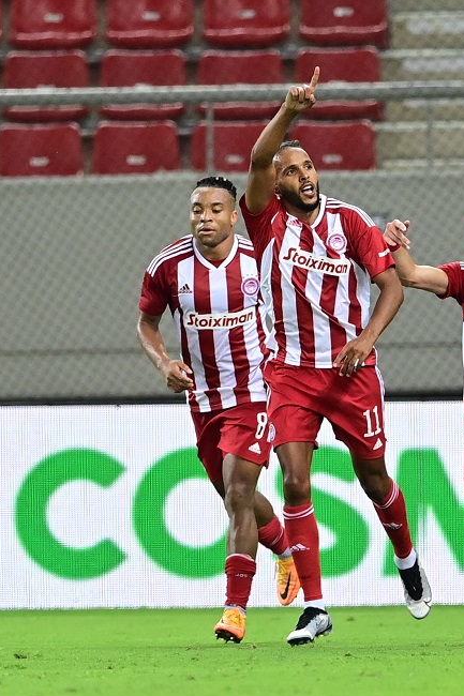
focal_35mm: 603
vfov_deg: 3.4
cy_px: 349
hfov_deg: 2.3
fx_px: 11663
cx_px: 146
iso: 3200
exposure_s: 1/1000
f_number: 3.2
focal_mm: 400
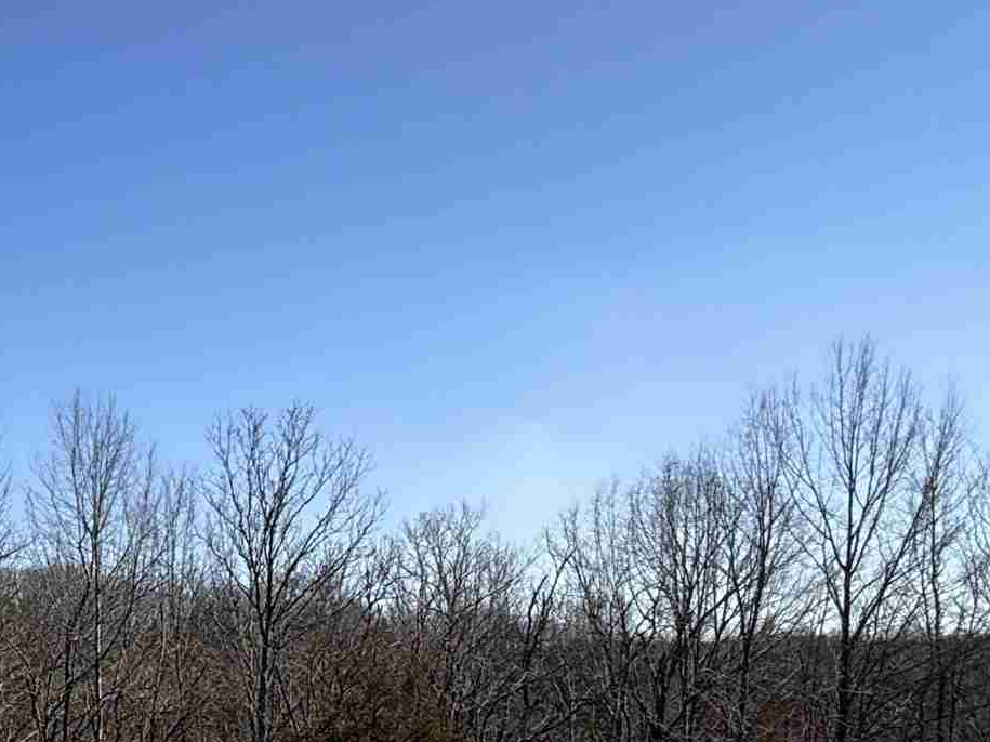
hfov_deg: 32.5
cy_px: 771
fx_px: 1344
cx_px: -229
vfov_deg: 28.6
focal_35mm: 47
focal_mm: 2.22
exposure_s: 1/1848
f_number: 2.2
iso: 50
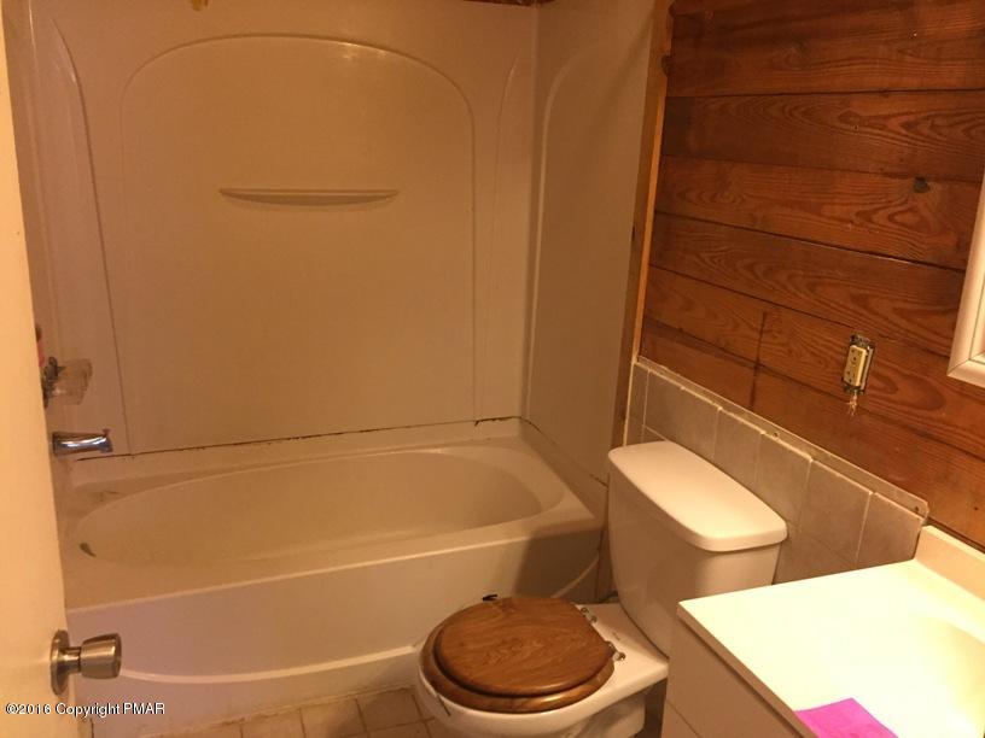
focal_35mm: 29
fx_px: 825
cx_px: 492
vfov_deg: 48.2
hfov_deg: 61.7
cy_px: 369
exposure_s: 1/17
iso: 250
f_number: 2.2
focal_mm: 4.15
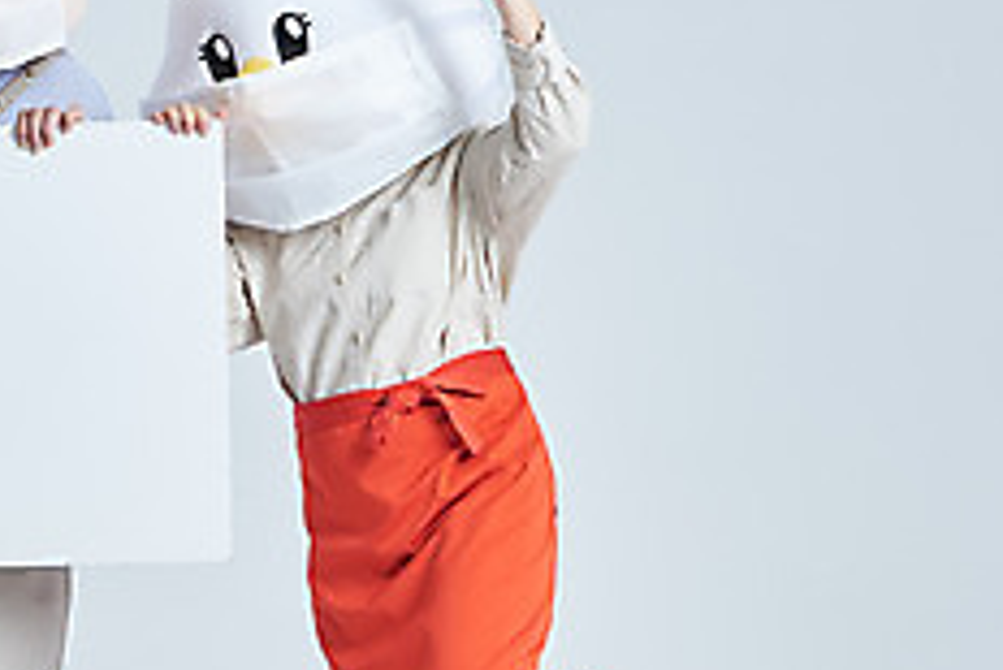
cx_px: -97
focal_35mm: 129
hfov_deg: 15.5
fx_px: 3596
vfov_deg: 10.6
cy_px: 354
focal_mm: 50
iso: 100
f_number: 14
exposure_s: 1/125
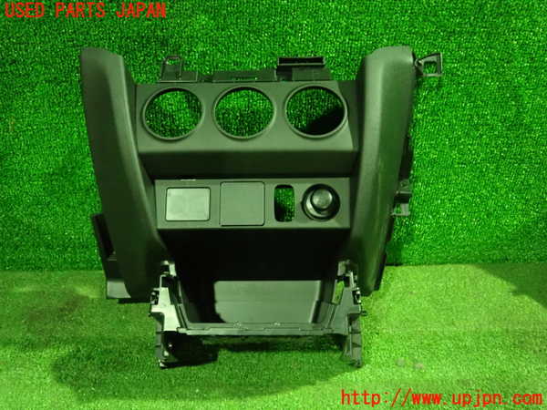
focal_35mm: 30
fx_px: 474
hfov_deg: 60.0
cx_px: 274
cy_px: 205
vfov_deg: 46.8
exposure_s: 1/30
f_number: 2.3
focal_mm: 5.5
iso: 1250
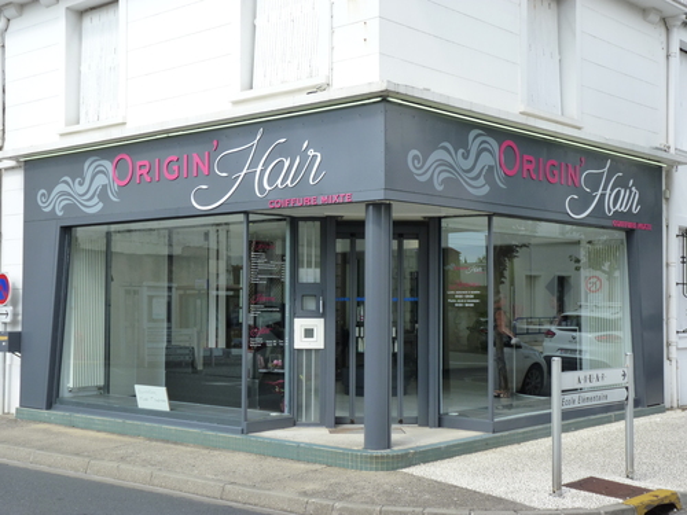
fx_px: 972
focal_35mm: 49
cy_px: 258
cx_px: 344
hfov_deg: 38.9
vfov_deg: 29.7
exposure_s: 1/200
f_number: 4
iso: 125
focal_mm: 8.7
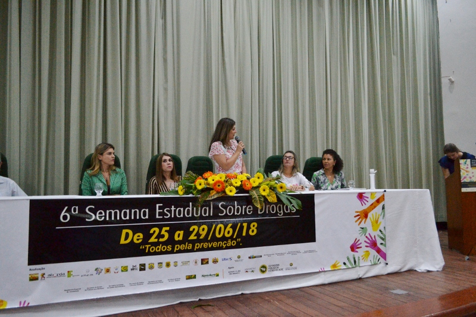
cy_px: 158
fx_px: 357
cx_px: 238
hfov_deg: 67.4
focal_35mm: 27
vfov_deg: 47.9
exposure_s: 1/60
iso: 3200
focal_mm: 18
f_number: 3.5
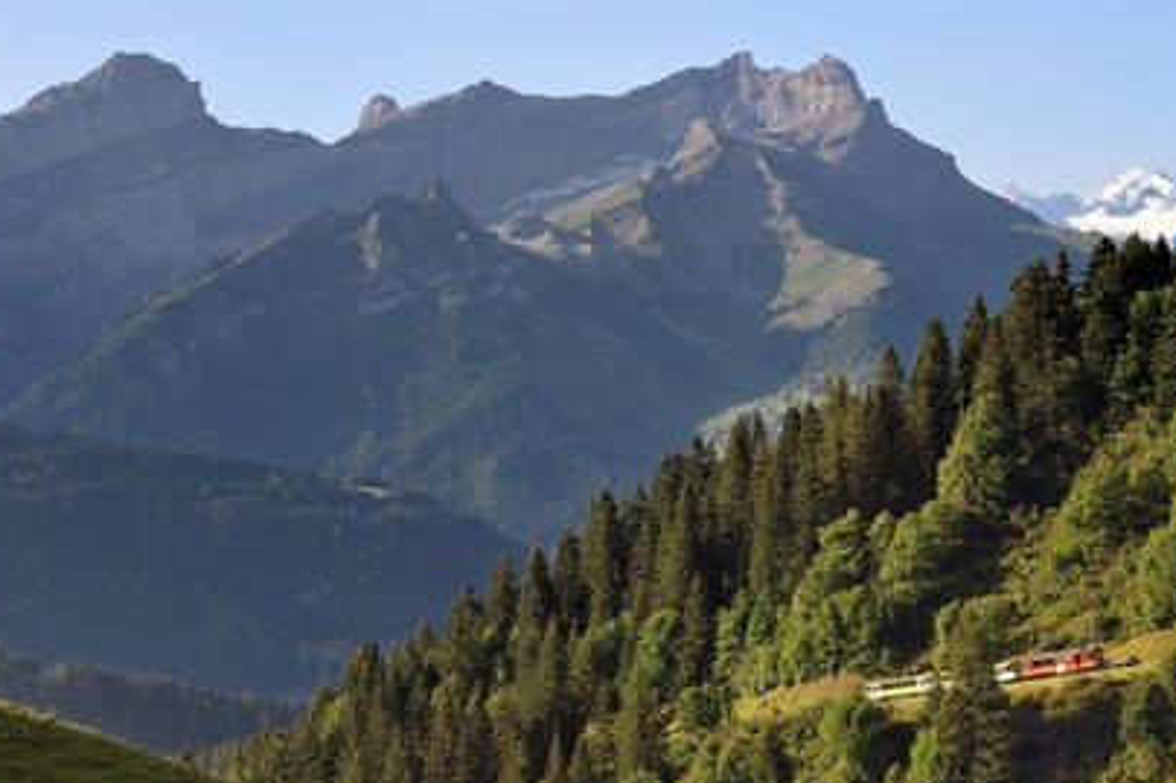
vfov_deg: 12.9
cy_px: 396
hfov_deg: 19.3
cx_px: 573
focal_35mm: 106
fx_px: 3461
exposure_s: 1/400
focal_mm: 102
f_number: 8
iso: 200
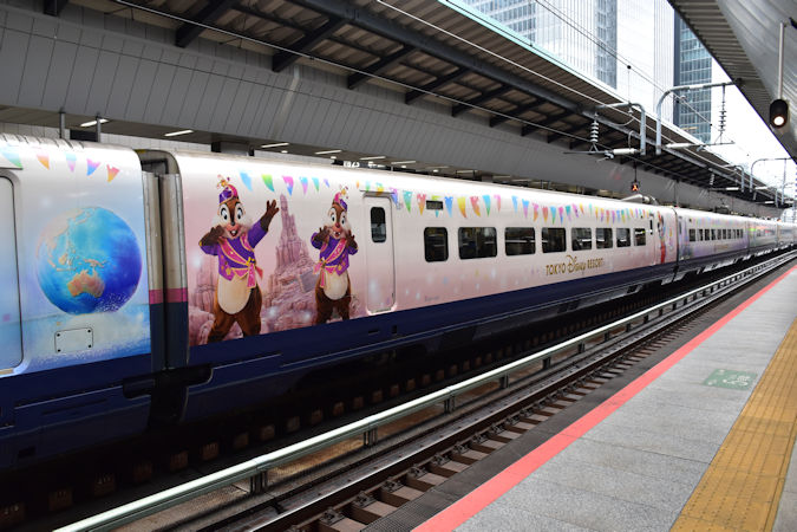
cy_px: 266
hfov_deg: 67.4
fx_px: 598
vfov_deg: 47.9
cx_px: 398
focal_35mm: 27
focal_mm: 18
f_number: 6.3
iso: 800
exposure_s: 1/160
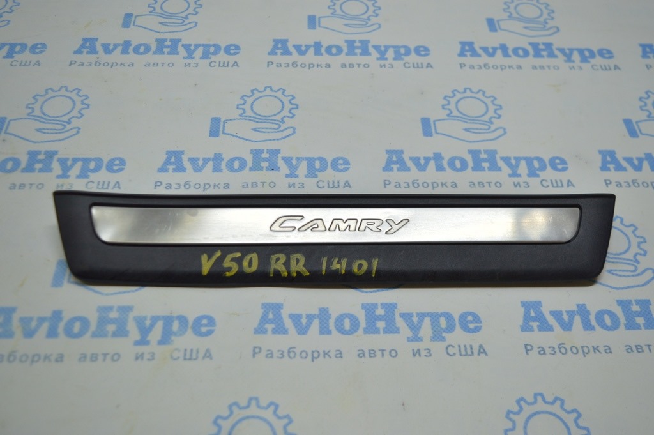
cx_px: 327
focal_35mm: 39
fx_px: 708
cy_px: 218
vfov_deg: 34.2
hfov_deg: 49.6
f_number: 4
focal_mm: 26
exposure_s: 1/125
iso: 400
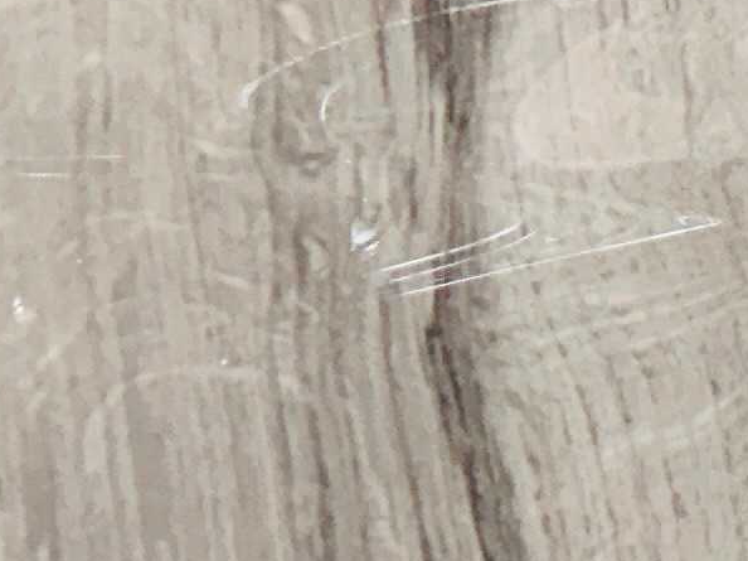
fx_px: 3521
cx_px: 2485
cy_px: -130
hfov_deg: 9.0
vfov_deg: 9.0
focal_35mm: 163
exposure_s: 1/40
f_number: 1.78
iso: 50
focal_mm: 6.86
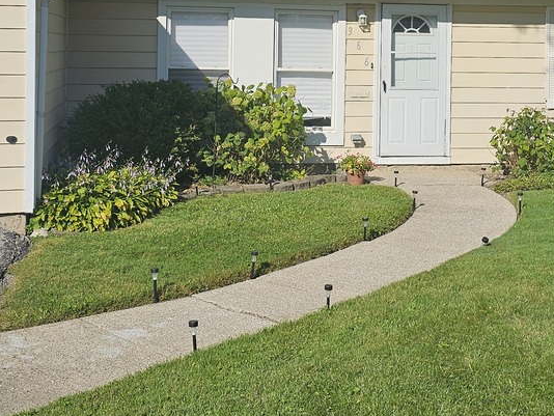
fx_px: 993
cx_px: 331
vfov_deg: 23.3
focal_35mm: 62
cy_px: 74
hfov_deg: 31.1
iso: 10
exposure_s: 1/1406
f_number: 1.7
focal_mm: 6.3
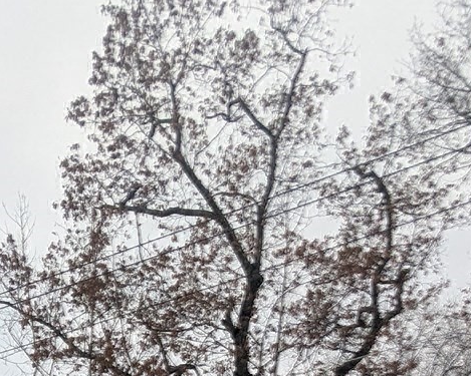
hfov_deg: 35.9
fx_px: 711
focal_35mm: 51
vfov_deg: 18.3
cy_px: 768
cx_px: 124
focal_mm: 2.02
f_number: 1.7
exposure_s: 1/836
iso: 77
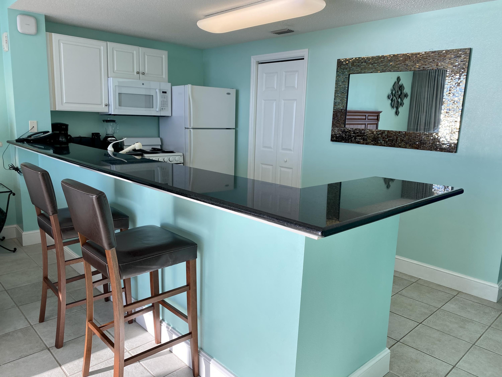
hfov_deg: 67.3
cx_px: 251
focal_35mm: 26
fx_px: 377
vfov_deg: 53.1
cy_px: 188
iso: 32
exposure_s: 1/296
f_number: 1.8
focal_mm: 4.25
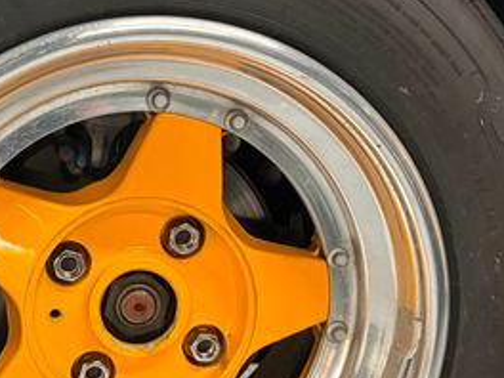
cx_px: 143
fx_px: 917
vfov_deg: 23.0
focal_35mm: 63
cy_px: 296
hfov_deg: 30.3
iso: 500
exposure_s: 1/40
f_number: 1.6
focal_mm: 5.96
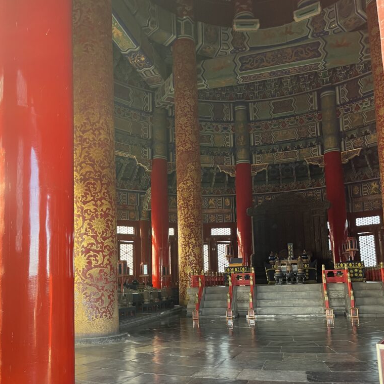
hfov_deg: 52.5
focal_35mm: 31
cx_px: 193
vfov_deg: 52.1
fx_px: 389
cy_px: 235
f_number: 1.6
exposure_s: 1/93
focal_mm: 5.1
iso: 125
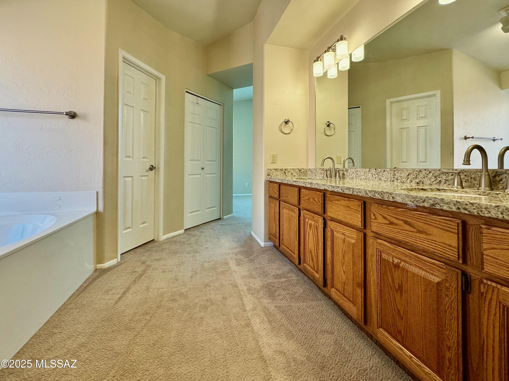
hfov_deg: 102.1
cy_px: 190
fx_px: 206
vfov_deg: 85.7
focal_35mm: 14
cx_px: 254
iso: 200
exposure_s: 1/120
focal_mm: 2.22
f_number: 2.2
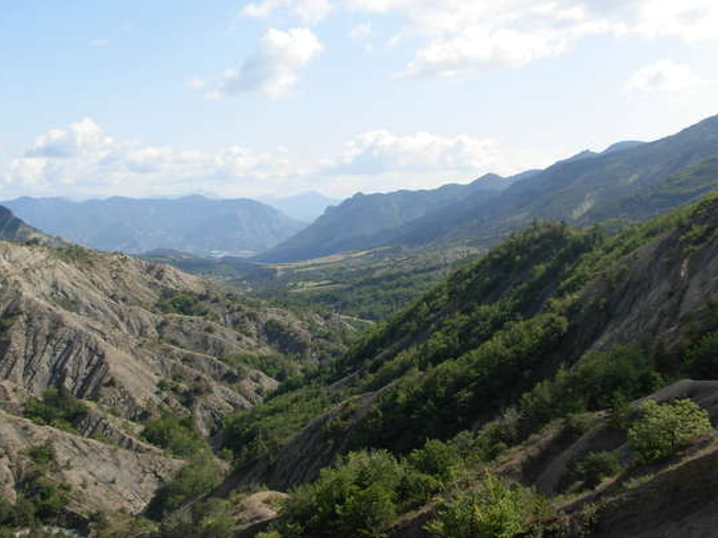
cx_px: 325
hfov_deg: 44.7
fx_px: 871
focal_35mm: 42
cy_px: 250
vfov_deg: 34.3
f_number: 4.9
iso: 79
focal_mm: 6.3
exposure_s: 1/373
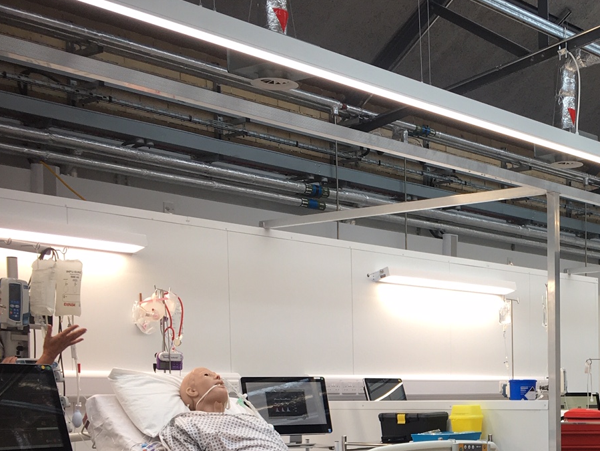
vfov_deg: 21.8
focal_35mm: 65
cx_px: 547
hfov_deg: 28.6
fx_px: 1127
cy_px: 454
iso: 25
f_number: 2.2
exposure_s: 1/50
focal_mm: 4.15
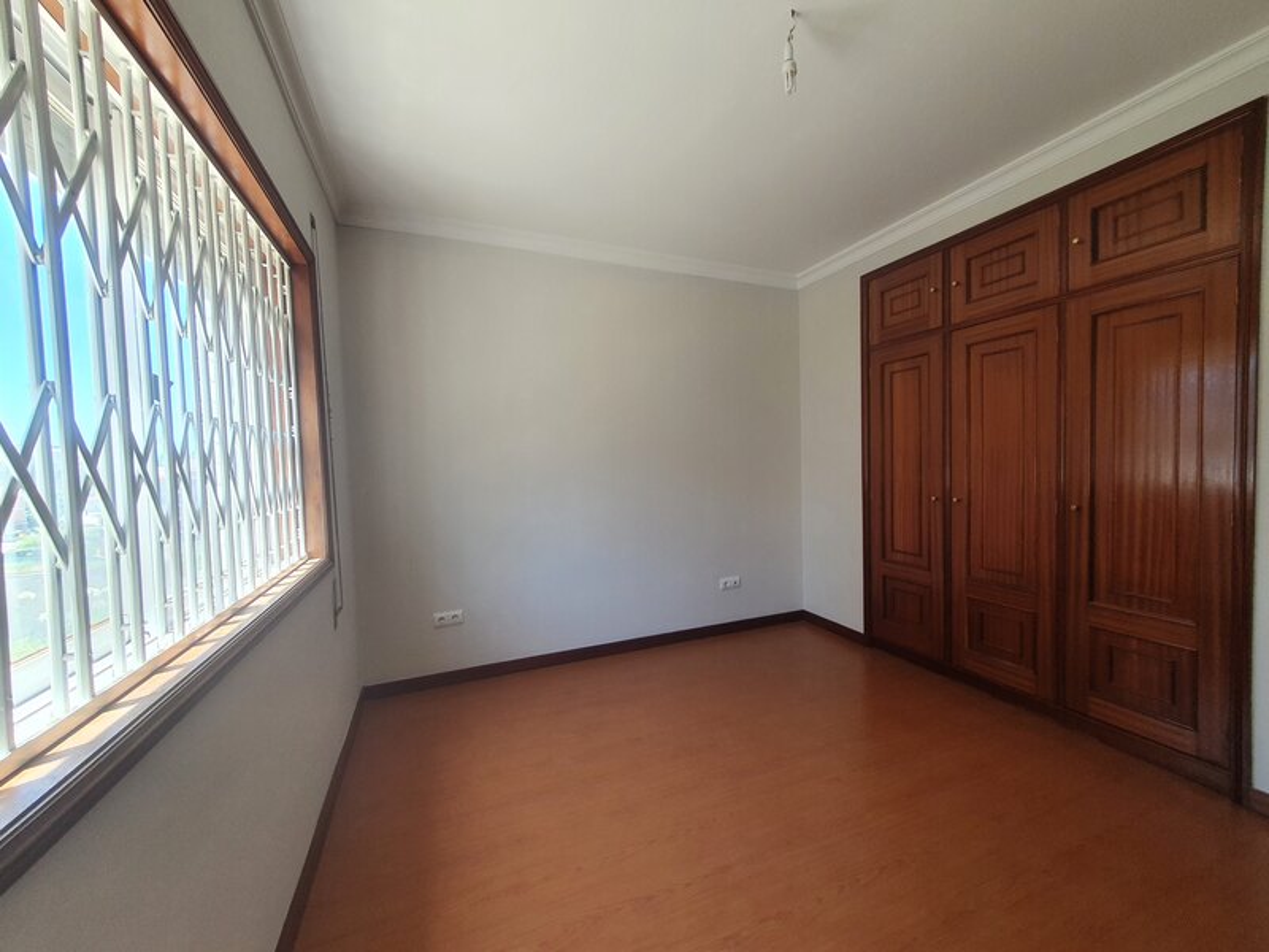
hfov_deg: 106.2
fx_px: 477
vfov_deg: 89.9
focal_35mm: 13
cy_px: 476
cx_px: 634
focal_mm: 1.8
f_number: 2.2
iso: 50
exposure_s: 1/100
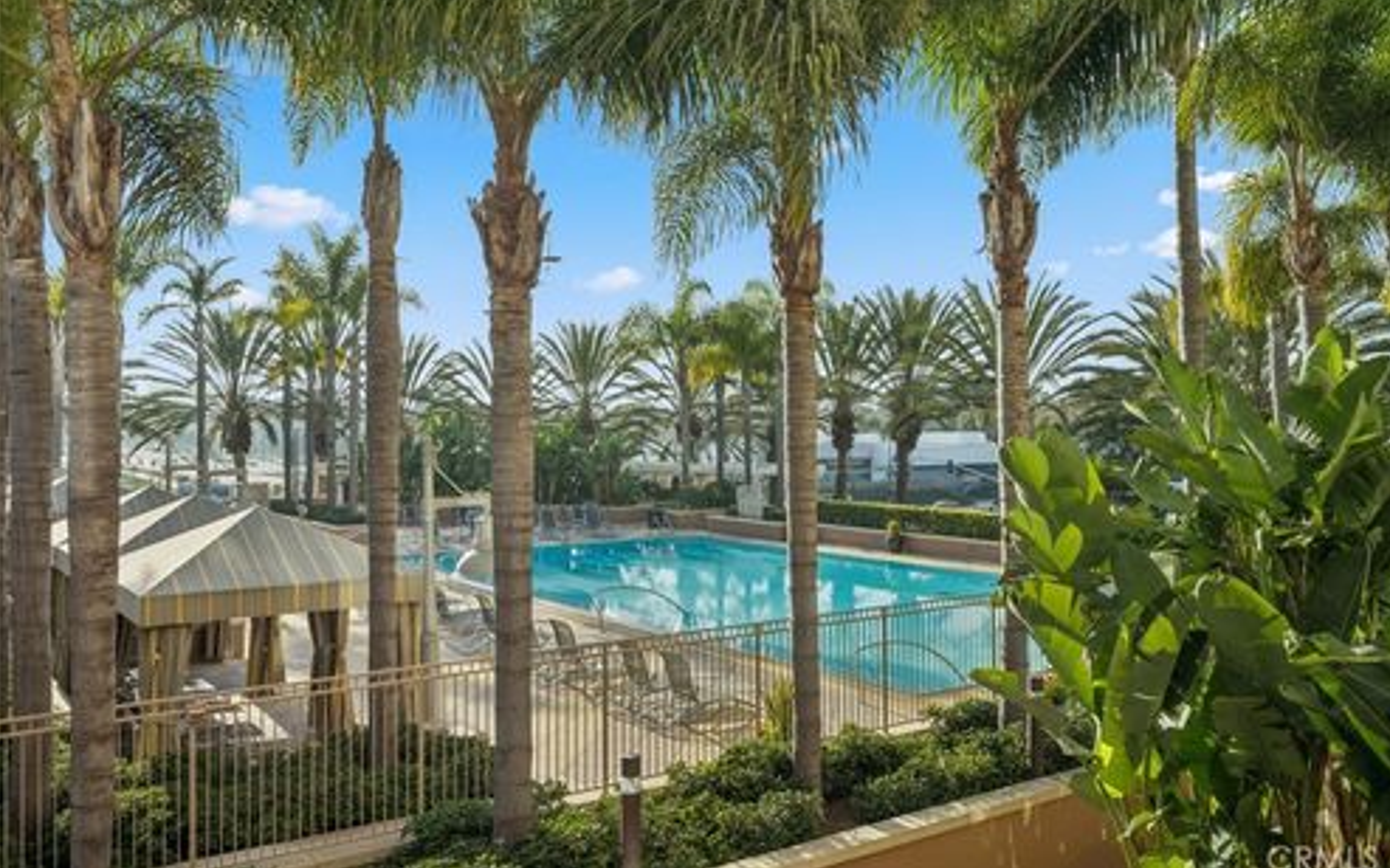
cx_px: 702
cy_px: 410
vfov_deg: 40.6
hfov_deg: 61.2
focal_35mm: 31
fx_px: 1174
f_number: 8
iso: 200
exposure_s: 1/500
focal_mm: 30
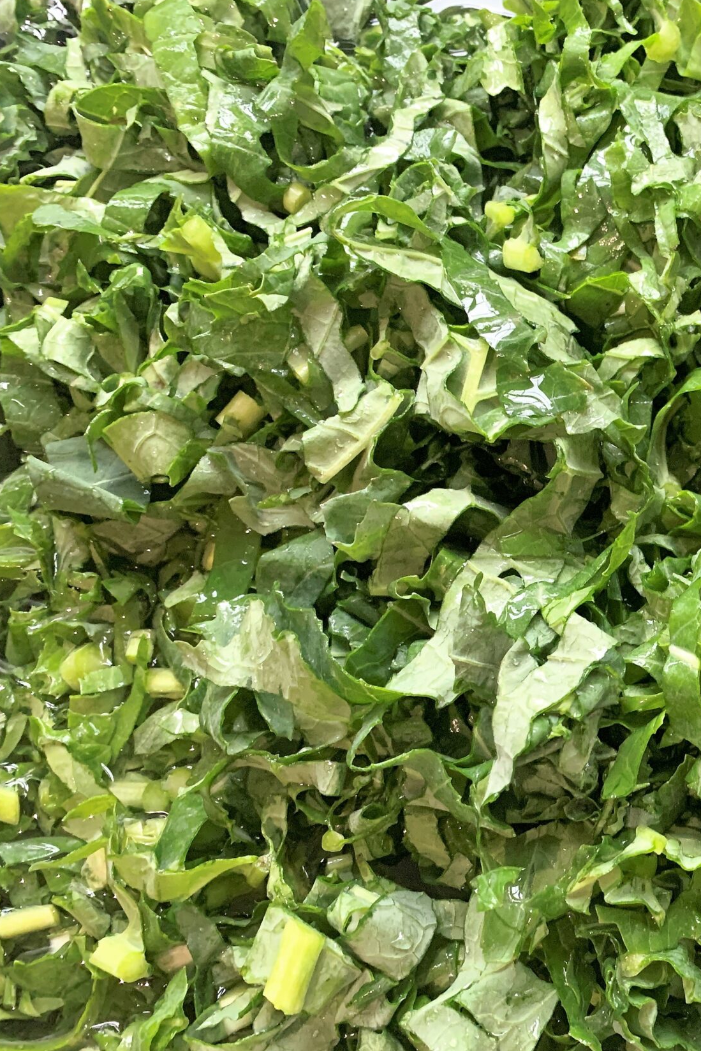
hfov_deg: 29.1
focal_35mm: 42
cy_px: 583
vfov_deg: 46.3
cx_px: 757
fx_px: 1226
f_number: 1.8
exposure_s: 1/50
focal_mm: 4.25
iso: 320
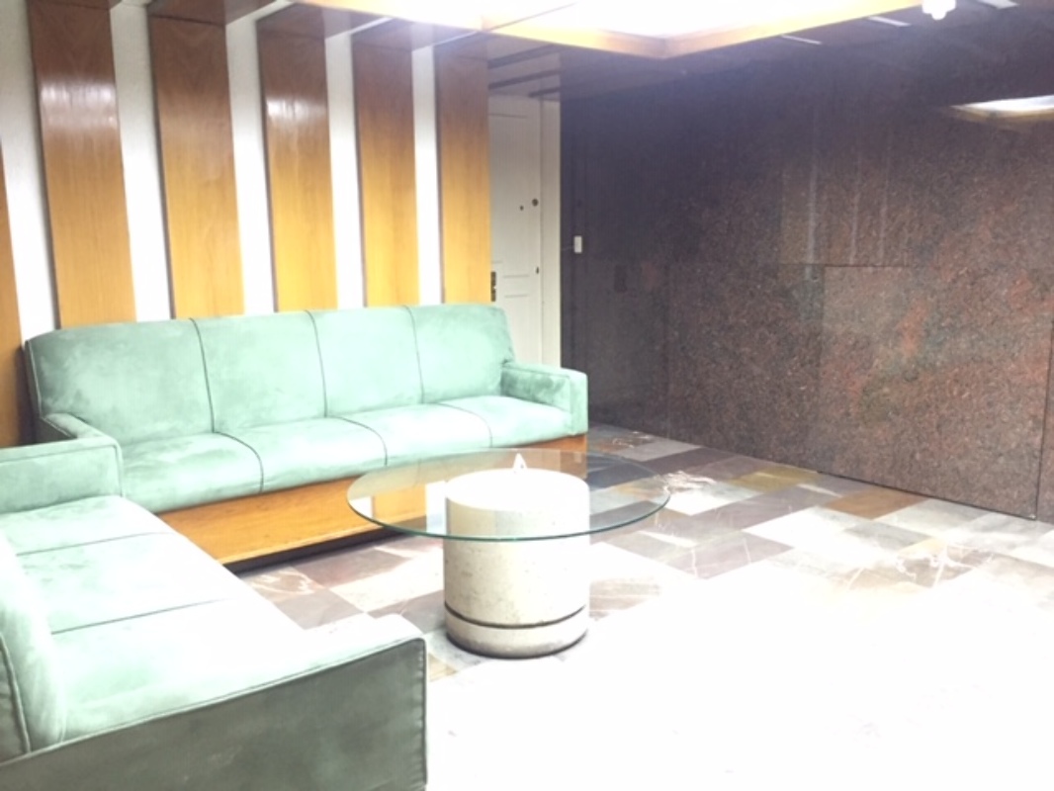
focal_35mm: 29
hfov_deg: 61.6
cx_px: 527
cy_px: 396
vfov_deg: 48.2
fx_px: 883
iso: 500
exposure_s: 1/15
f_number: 2.2
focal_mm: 4.15
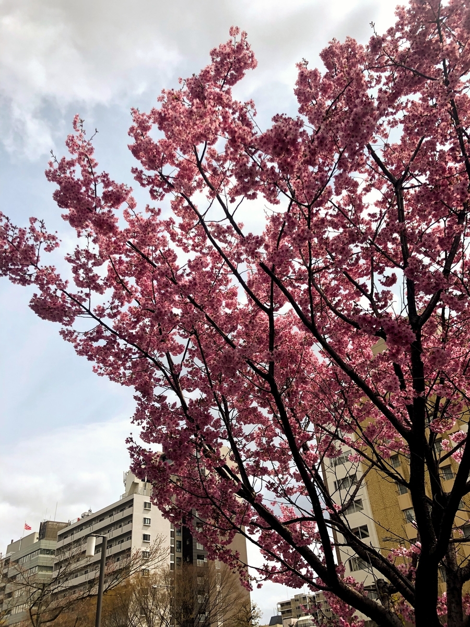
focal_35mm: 28
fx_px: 507
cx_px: 235
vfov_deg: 63.4
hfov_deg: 49.7
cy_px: 314
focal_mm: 3.99
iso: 20
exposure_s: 1/2024
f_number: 1.8
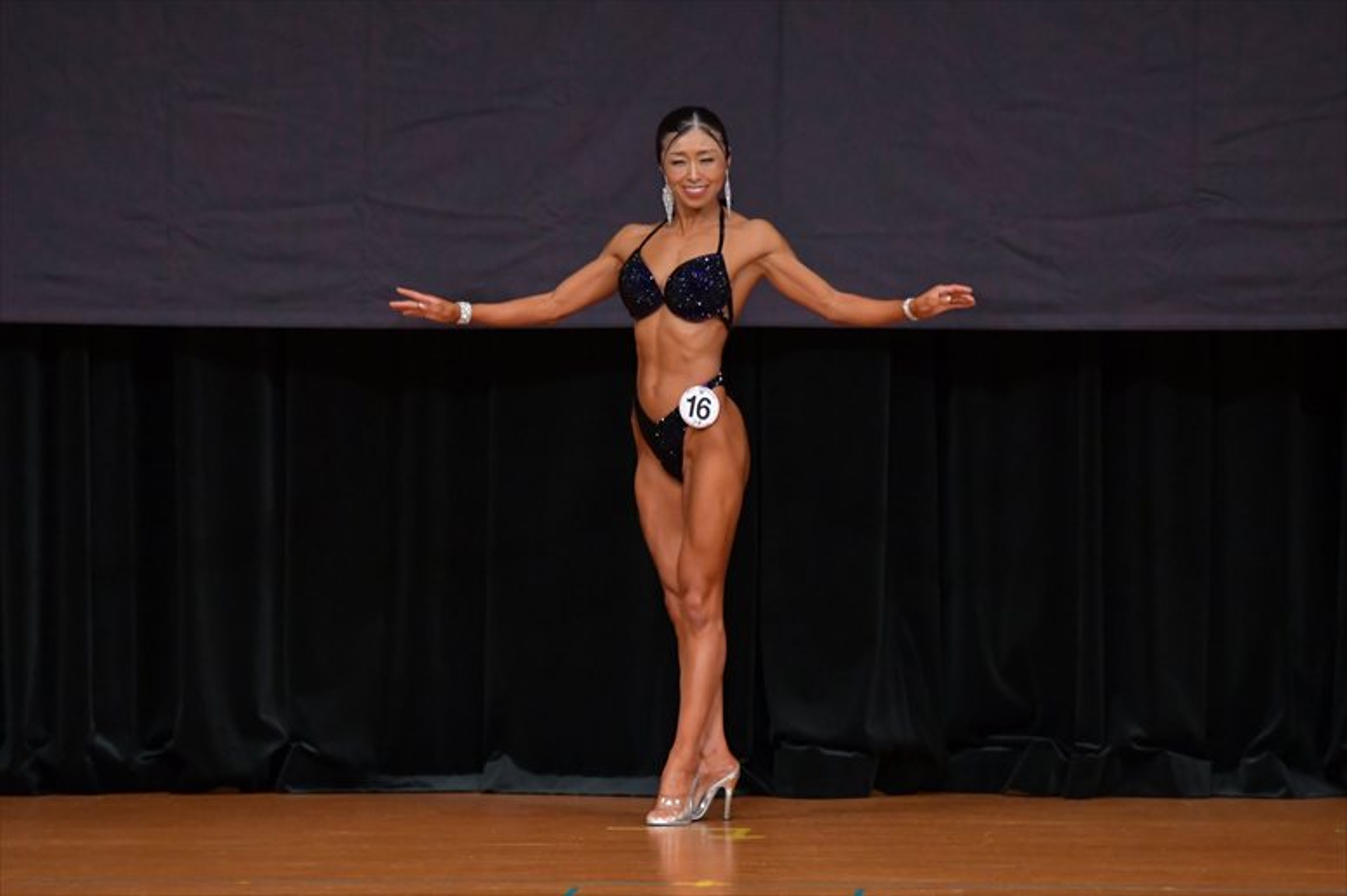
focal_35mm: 300
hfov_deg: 6.9
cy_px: 448
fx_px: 11220
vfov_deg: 4.6
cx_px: 674
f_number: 5.6
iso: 4000
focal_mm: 200
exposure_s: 1/400
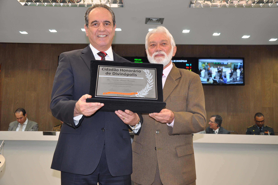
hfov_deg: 46.4
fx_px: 324
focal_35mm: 42
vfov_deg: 31.8
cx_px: 139
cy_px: 92
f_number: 4
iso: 500
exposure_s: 1/60
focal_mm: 28
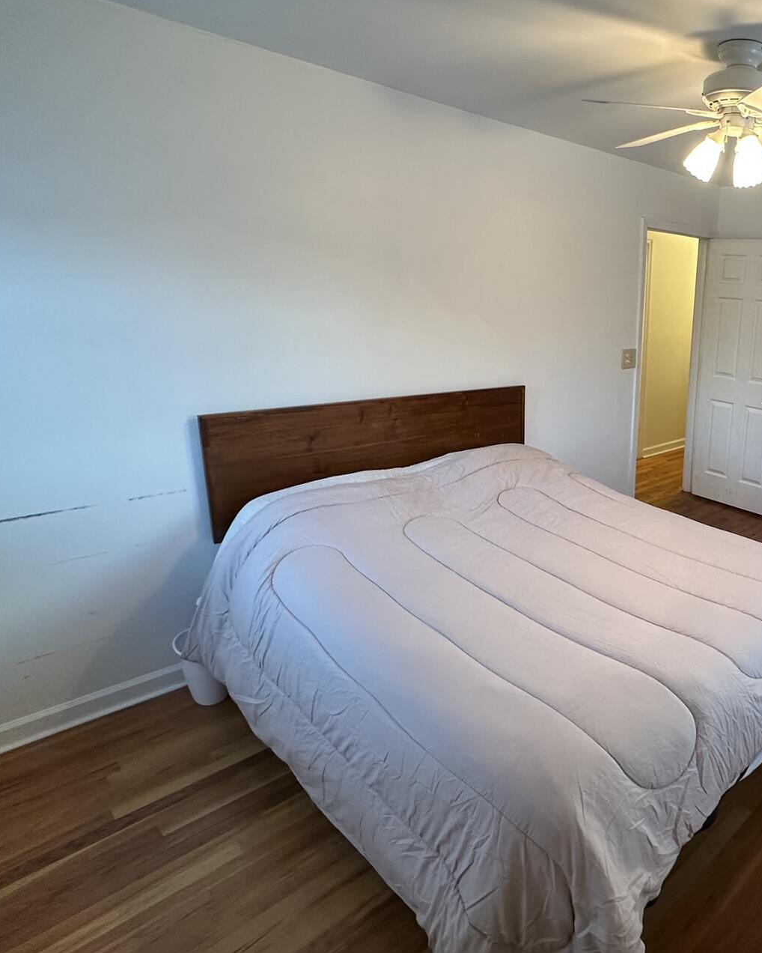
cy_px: 441
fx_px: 620
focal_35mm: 22
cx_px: 677
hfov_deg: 55.3
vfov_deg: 74.9
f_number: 2.2
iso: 160
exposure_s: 1/60
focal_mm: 2.22
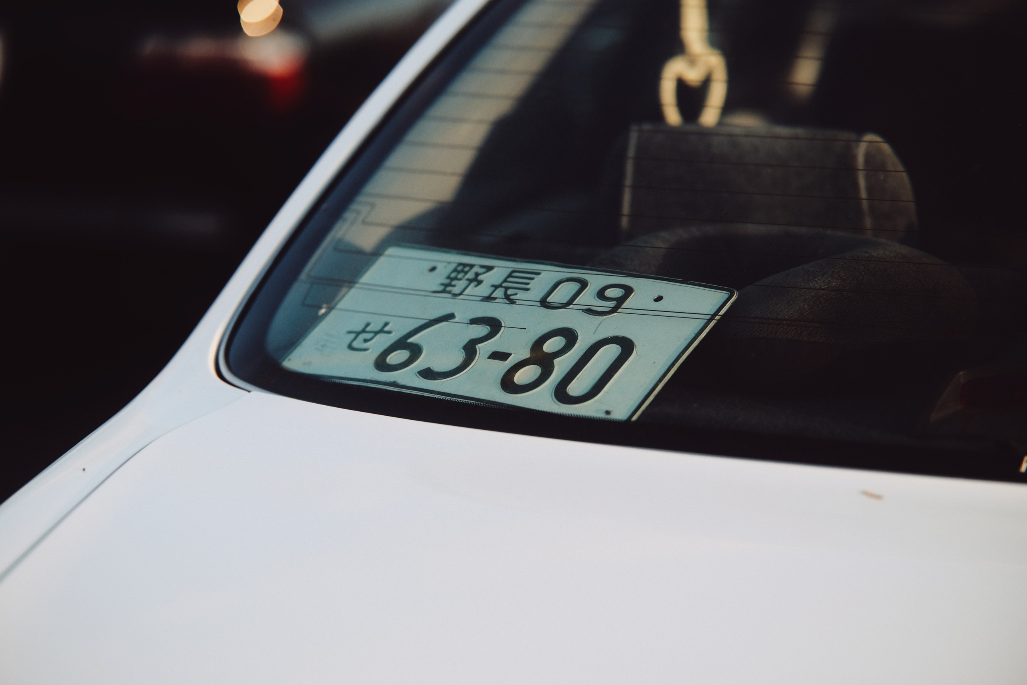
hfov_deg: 18.1
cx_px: 514
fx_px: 3224
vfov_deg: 12.1
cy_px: 342
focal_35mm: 113
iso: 320
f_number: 1.4
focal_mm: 75
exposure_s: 1/2500
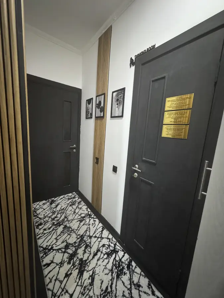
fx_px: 121
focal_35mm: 14
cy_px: 149
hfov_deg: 85.7
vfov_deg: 102.1
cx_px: 112
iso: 1250
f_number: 2.2
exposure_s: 1/55
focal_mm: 2.22
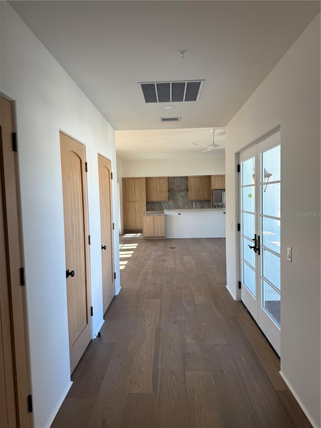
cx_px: 160
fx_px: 297
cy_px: 214
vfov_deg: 71.6
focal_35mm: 24
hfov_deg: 56.8
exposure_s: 1/120
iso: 64
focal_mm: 6.76
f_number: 1.78
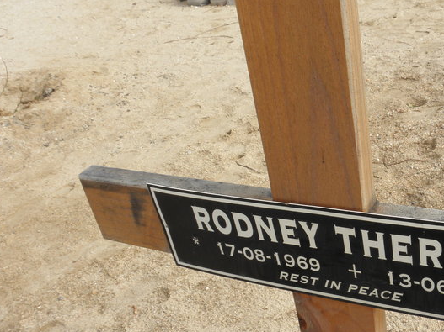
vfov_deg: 35.1
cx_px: 312
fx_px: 526
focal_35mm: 41
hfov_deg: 44.8
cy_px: 177
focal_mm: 4.83
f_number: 5.6
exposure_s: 1/250
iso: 64
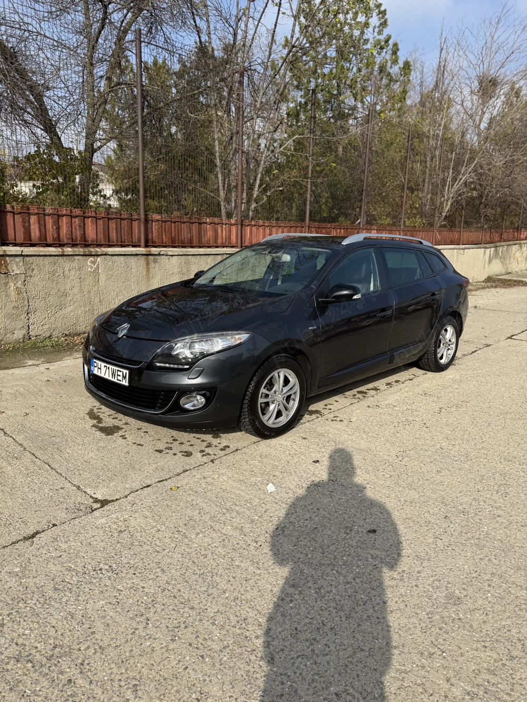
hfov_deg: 56.8
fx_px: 487
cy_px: 351
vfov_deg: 71.6
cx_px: 264
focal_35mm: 24
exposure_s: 1/4167
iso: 80
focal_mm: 6.76
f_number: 1.78
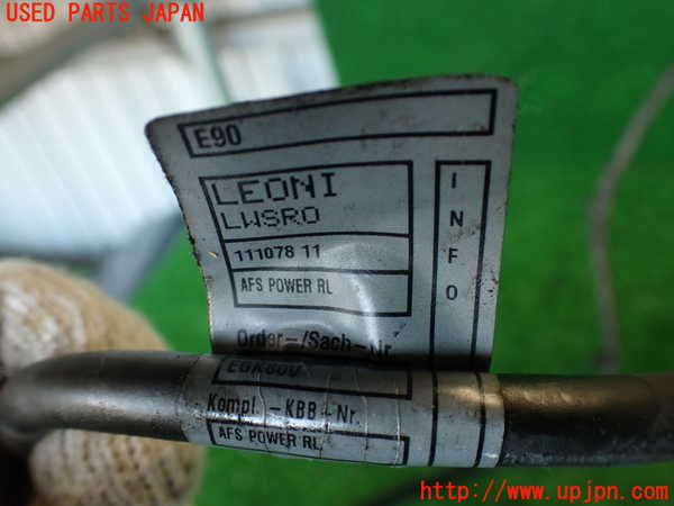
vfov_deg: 44.2
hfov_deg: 56.8
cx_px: 337
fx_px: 623
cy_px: 253
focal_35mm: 32
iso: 200
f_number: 2.4
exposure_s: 1/60
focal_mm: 5.79
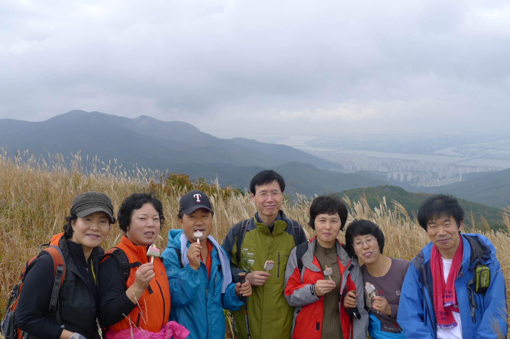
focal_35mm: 37
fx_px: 523
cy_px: 170
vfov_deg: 35.8
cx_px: 255
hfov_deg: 51.9
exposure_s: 1/500
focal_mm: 7.9
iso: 80
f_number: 3.2
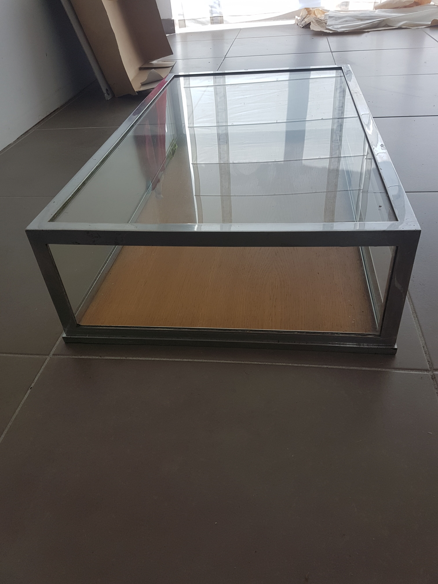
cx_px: 219
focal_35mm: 26
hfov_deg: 53.1
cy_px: 292
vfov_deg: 67.3
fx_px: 439
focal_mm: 4.2
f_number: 1.7
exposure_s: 1/253
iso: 40
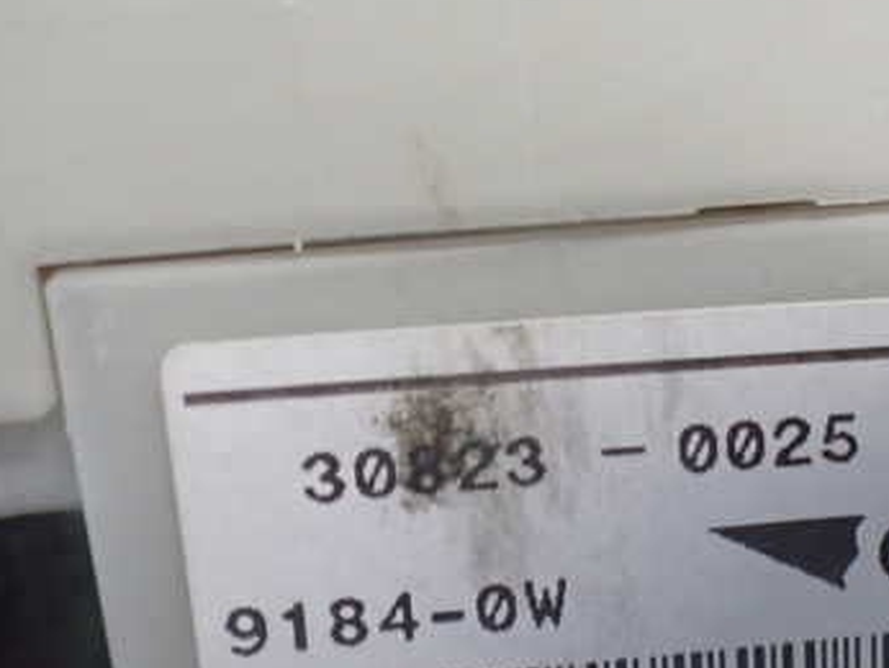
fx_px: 1336
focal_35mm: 52
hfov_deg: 35.9
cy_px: 434
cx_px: 673
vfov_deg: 27.9
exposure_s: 1/50
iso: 800
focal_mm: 5.4
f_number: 2.3
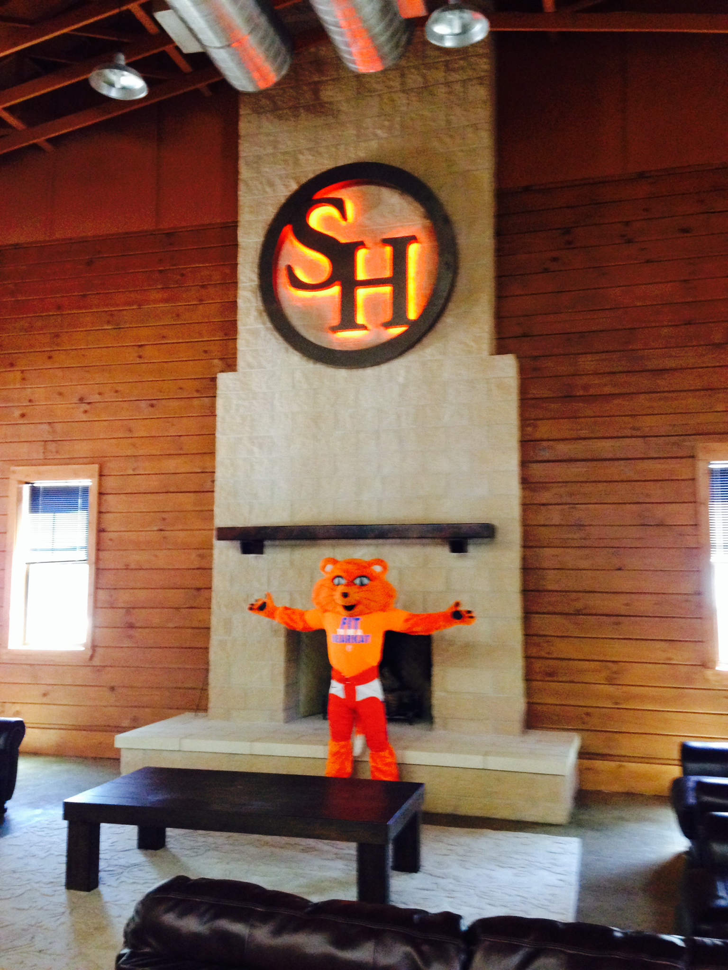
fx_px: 925
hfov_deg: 42.9
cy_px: 485
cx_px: 364
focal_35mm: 33
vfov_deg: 55.4
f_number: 2.4
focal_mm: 4.12
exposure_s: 1/15
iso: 400
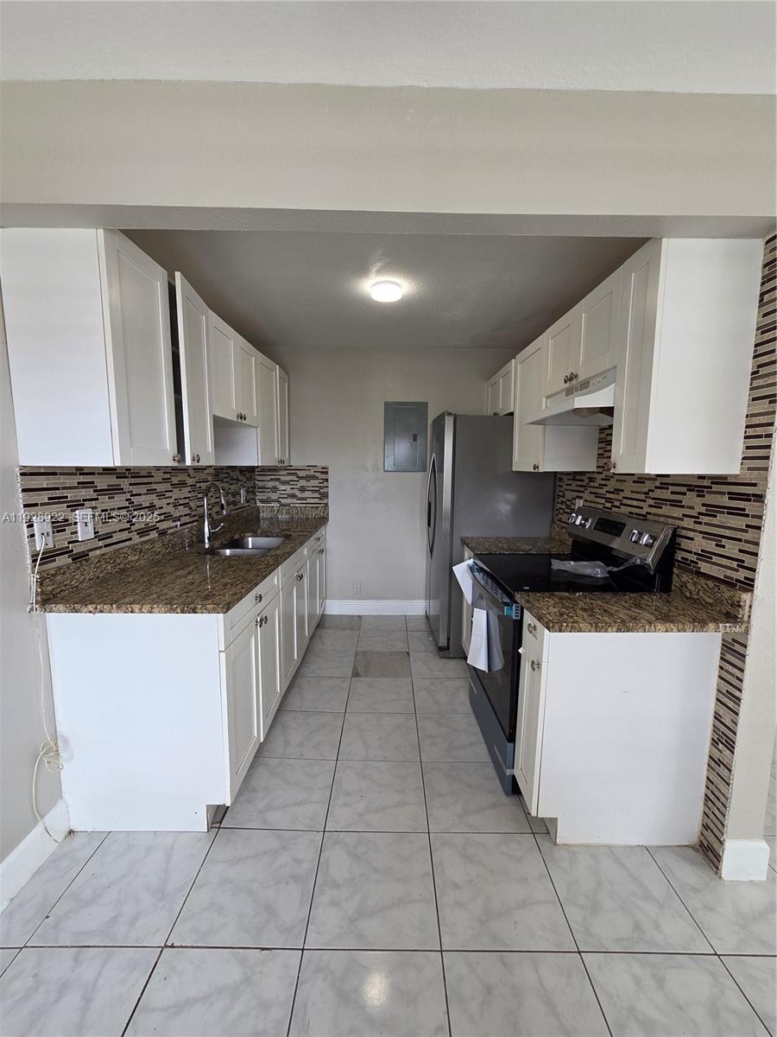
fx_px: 389
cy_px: 518
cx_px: 388
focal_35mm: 13
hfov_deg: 89.9
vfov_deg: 106.2
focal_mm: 2.2
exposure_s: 1/120
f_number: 2.2
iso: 64
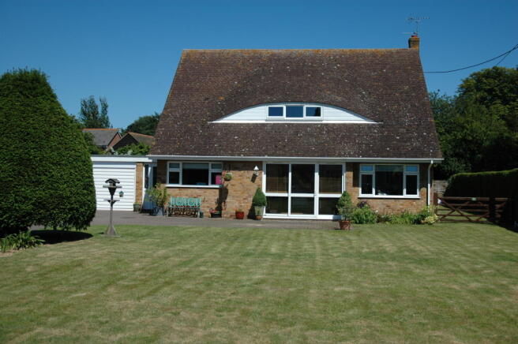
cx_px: 259
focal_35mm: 40
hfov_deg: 48.0
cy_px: 172
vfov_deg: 32.9
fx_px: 582
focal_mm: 27
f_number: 3.8
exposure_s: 1/2500
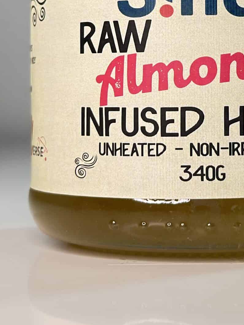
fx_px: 1090
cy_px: 34
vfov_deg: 16.7
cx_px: 191
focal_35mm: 116
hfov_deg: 12.7
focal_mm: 6.86
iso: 125
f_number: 1.78
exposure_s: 1/79
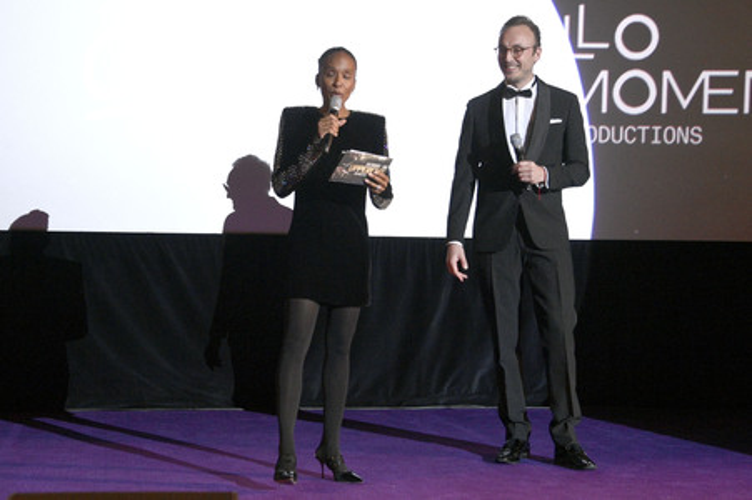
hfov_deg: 31.0
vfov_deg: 20.9
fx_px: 1357
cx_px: 376
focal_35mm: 65
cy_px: 250
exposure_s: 1/160
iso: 6400
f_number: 5.6
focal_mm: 65
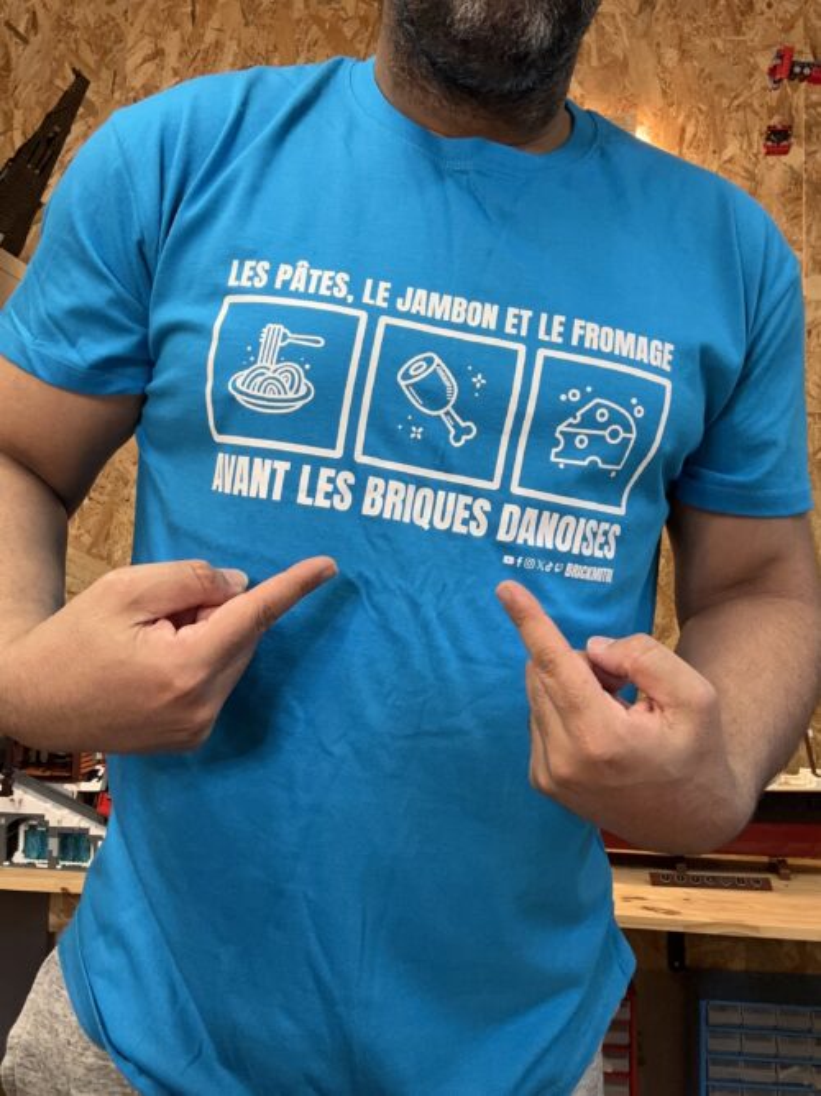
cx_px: 410
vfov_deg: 60.0
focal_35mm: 30
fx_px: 949
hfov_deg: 46.8
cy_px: 548
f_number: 1.9
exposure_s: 1/50
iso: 80
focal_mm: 2.69
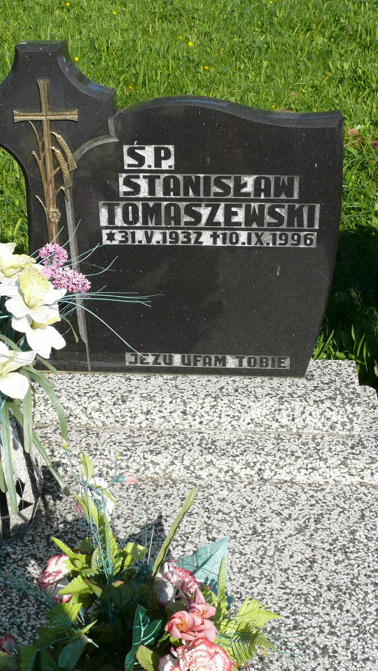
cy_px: 336
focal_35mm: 51
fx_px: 909
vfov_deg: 40.6
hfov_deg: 23.5
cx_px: 157
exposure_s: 1/500
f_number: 5.6
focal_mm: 7.4
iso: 100
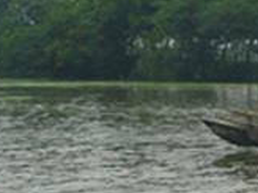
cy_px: 94
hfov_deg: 10.7
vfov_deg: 8.4
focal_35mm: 176
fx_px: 1312
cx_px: 431
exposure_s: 1/125
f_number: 4
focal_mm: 6
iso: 100
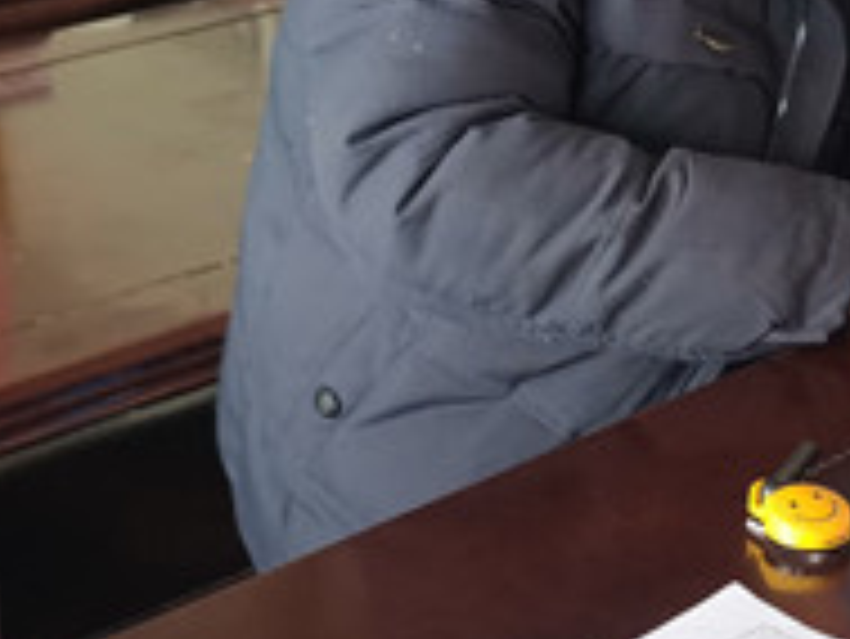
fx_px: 2801
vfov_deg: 13.0
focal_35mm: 114
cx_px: 899
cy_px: 292
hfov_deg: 16.8
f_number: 1.6
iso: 125
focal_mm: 5.56
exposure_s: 1/50
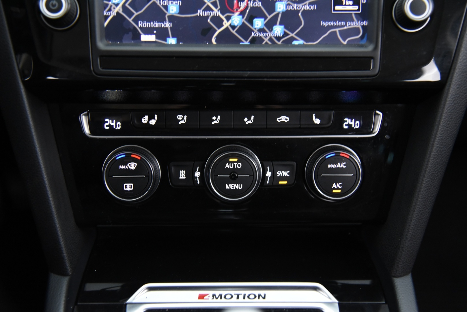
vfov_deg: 30.5
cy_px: 156
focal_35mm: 44
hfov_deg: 44.5
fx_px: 571
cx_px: 234
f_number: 4
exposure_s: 1/20
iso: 4000
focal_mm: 44
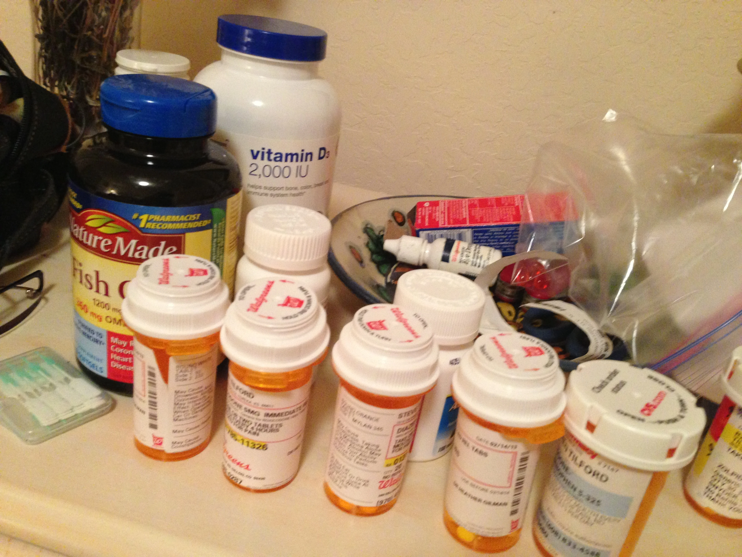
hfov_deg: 55.4
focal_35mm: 33
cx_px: 371
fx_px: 707
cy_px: 278
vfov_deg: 42.9
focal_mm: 4.13
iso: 400
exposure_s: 1/15
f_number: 2.4
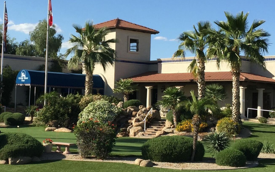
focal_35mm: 71
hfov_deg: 28.6
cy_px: 83
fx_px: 532
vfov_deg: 18.3
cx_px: 69
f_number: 2.2
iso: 32
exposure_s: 1/1412
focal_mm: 4.15
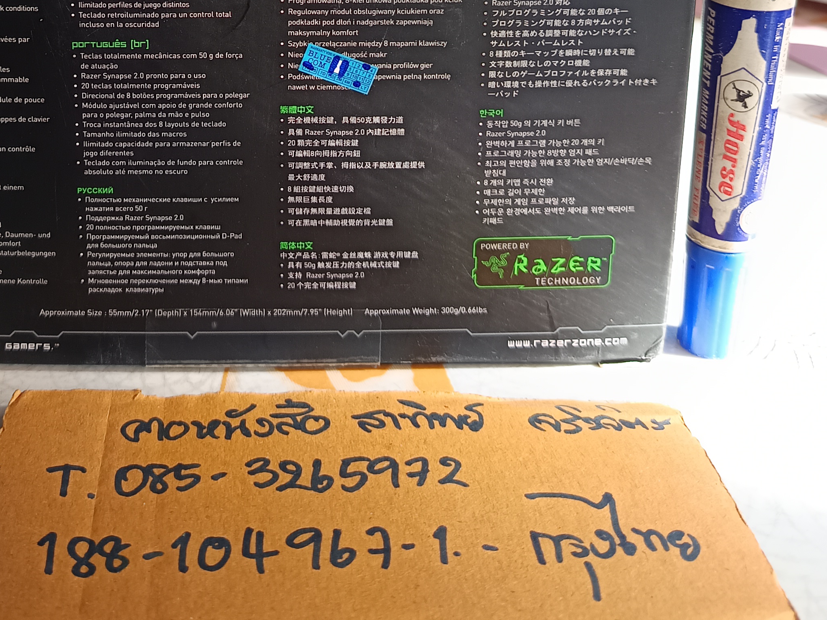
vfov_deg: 28.1
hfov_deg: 39.7
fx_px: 1123
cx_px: 242
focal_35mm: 47
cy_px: -64
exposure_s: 1/50
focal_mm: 5.31
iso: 831
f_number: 1.7
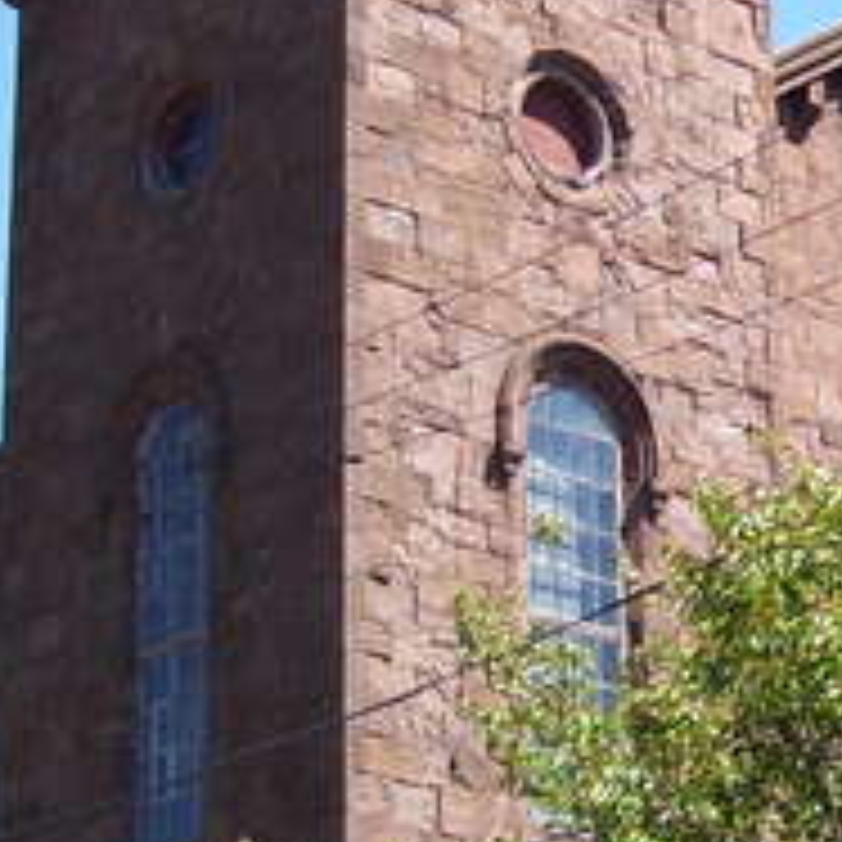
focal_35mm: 136
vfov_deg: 12.8
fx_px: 3743
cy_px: 423
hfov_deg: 12.6
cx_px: 959
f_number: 2.7
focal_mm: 6
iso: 80
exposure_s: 1/750
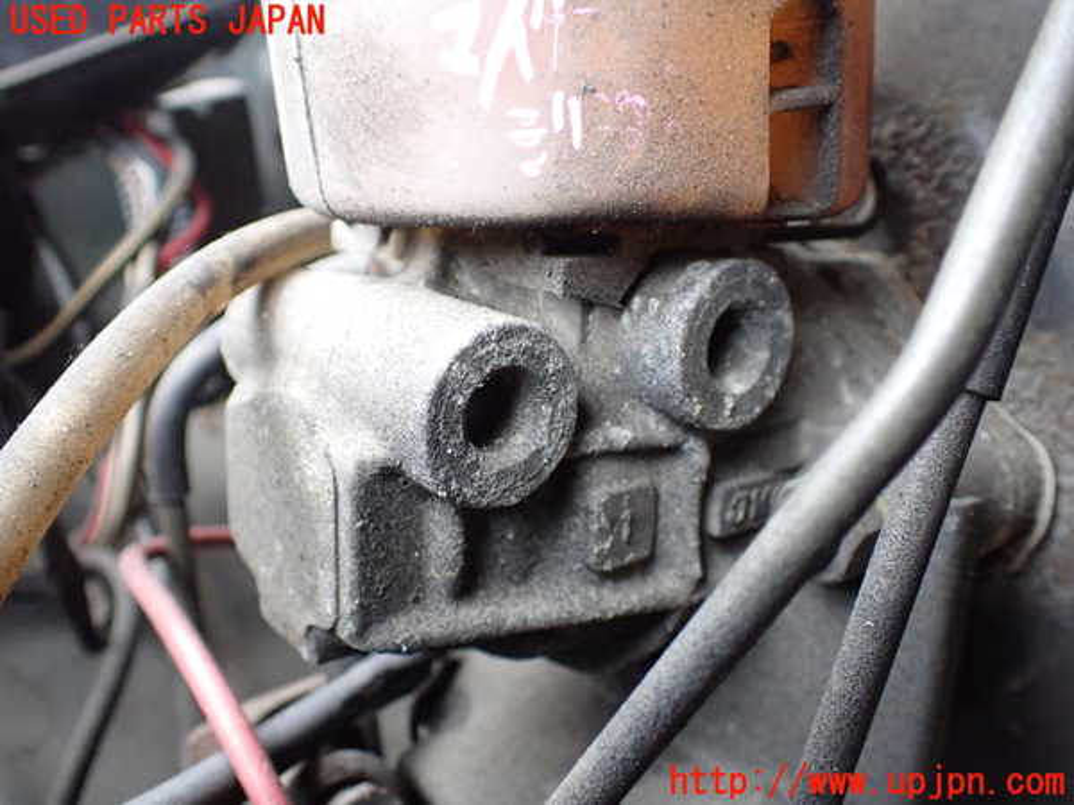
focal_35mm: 30
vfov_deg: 46.8
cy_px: 402
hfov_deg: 60.0
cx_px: 537
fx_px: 931
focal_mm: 5.4
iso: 800
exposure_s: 1/50
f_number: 2.3
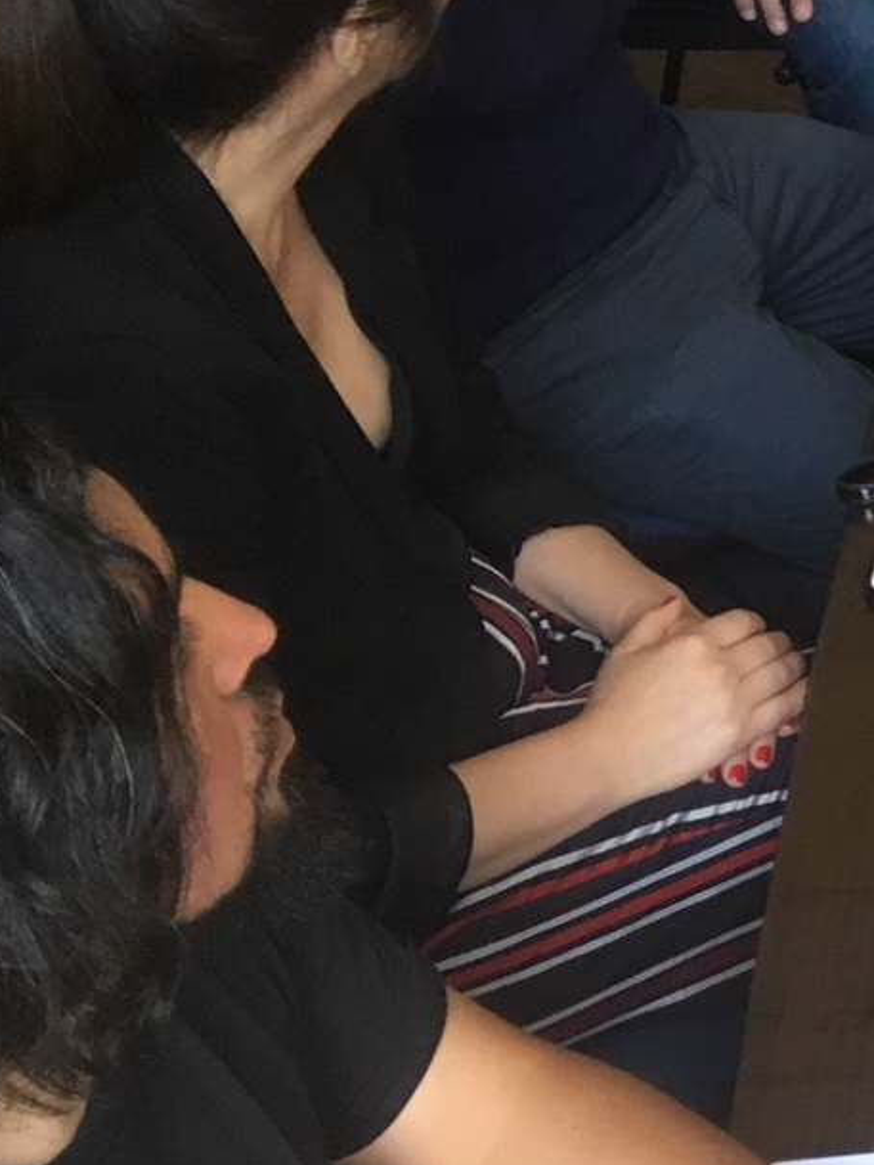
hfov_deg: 13.2
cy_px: 369
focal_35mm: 96
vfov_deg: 20.4
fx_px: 3231
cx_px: 1761
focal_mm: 4.15
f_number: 2.2
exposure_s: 1/33
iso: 125
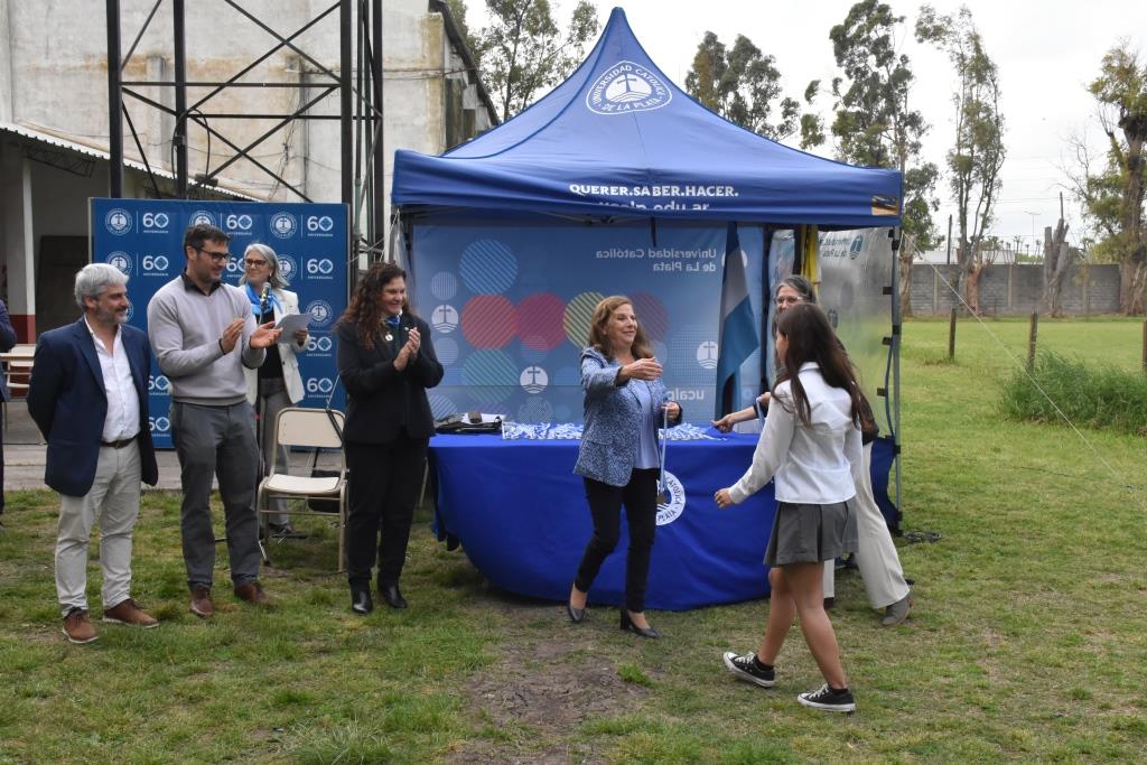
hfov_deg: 49.5
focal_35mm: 39
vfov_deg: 34.2
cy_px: 382
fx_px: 1243
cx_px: 574
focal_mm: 26
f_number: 13
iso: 1600
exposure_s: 1/640
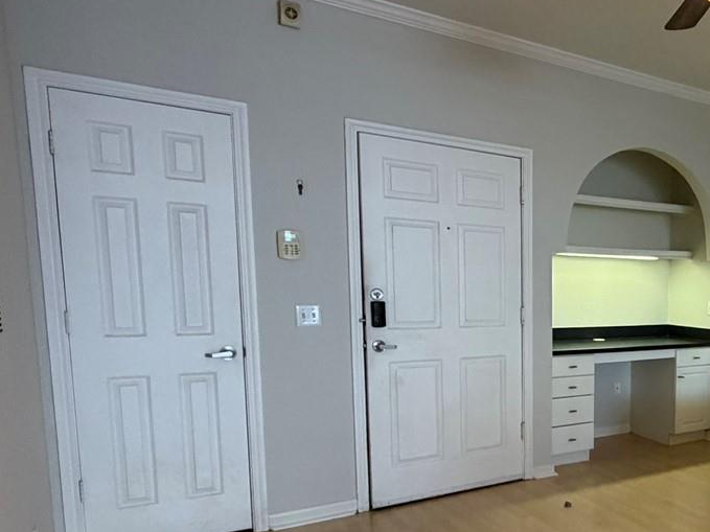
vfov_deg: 42.2
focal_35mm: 33
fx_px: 677
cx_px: 718
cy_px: 368
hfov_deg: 46.0
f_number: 2.2
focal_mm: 2.22
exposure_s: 1/60
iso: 320
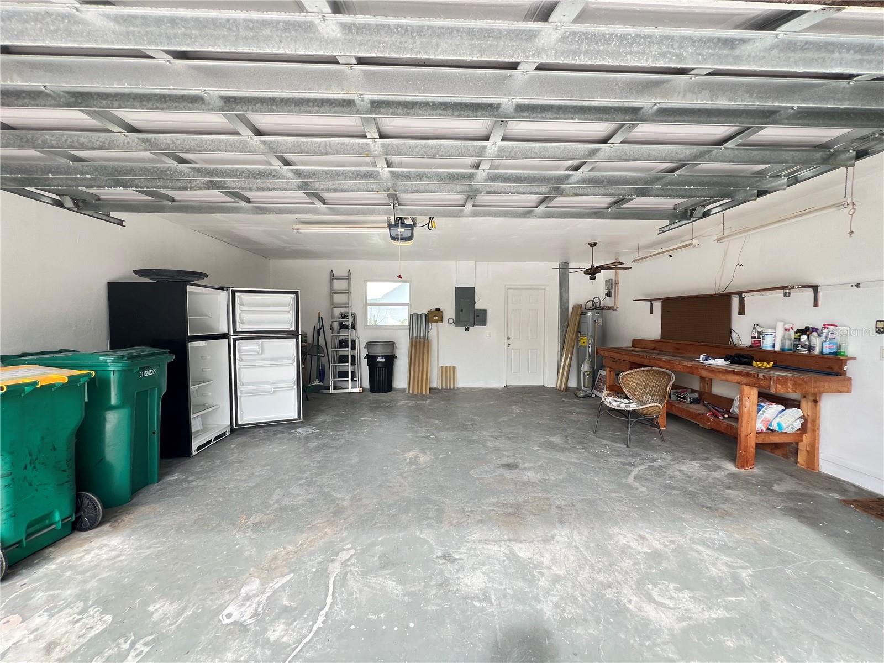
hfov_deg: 106.2
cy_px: 332
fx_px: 332
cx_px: 442
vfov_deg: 89.9
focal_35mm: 13
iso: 50
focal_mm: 1.57
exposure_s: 1/99
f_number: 1.8
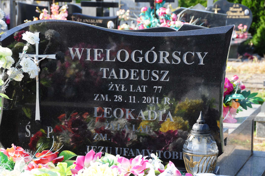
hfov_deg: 19.5
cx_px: 132
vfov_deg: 13.0
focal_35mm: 105
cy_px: 88
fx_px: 772
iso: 200
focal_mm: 70
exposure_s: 1/125
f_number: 7.1
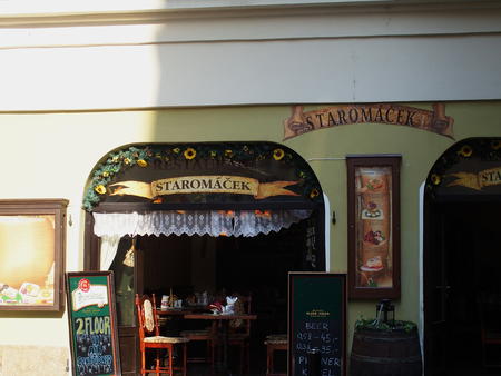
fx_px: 825
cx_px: 250
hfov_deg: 33.8
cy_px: 188
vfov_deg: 25.7
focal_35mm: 57
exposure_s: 1/200
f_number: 3.5
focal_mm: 12
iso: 100
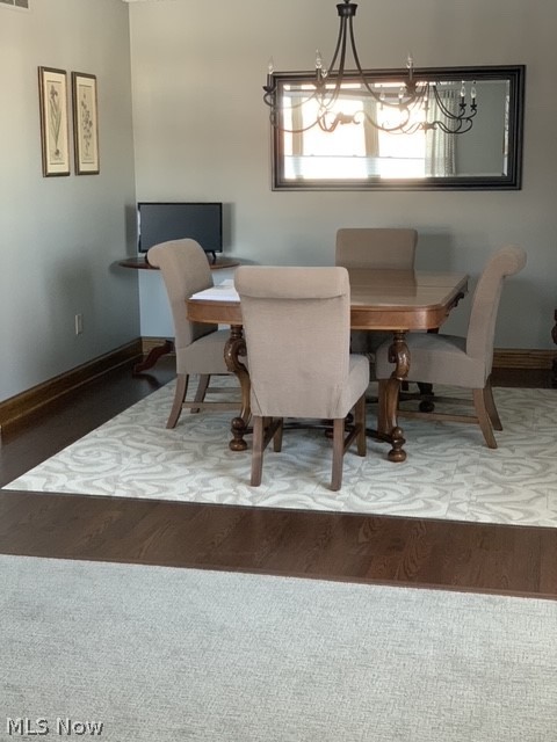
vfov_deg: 36.8
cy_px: 371
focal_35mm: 52
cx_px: 278
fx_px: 1116
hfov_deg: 28.0
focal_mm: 6
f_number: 2.4
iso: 250
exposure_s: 1/60
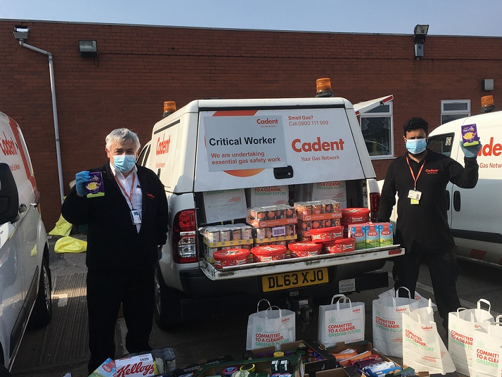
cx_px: 292
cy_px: 204
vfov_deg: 38.7
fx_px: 537
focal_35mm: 37
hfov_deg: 49.9
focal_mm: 4.15
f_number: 2.2
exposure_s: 1/1832
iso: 25
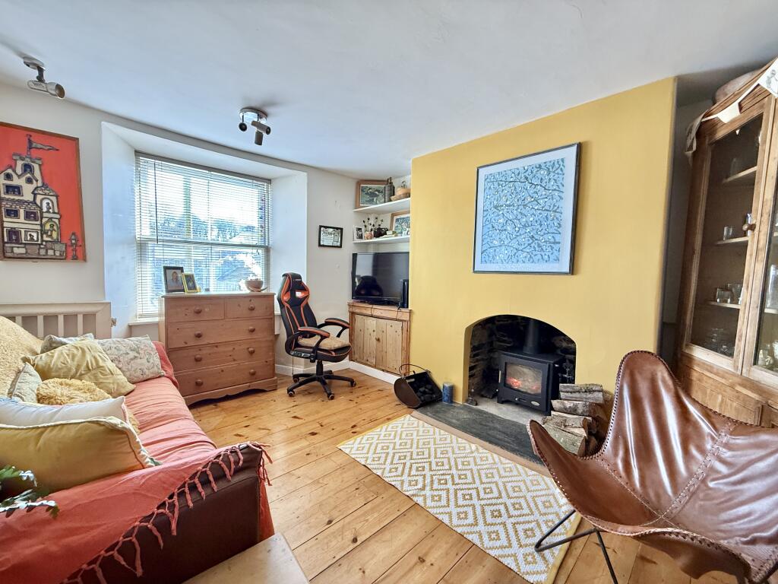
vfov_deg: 85.7
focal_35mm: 14
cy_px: 292
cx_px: 389
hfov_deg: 102.1
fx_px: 315
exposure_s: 1/60
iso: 500
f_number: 2.2
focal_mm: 2.22
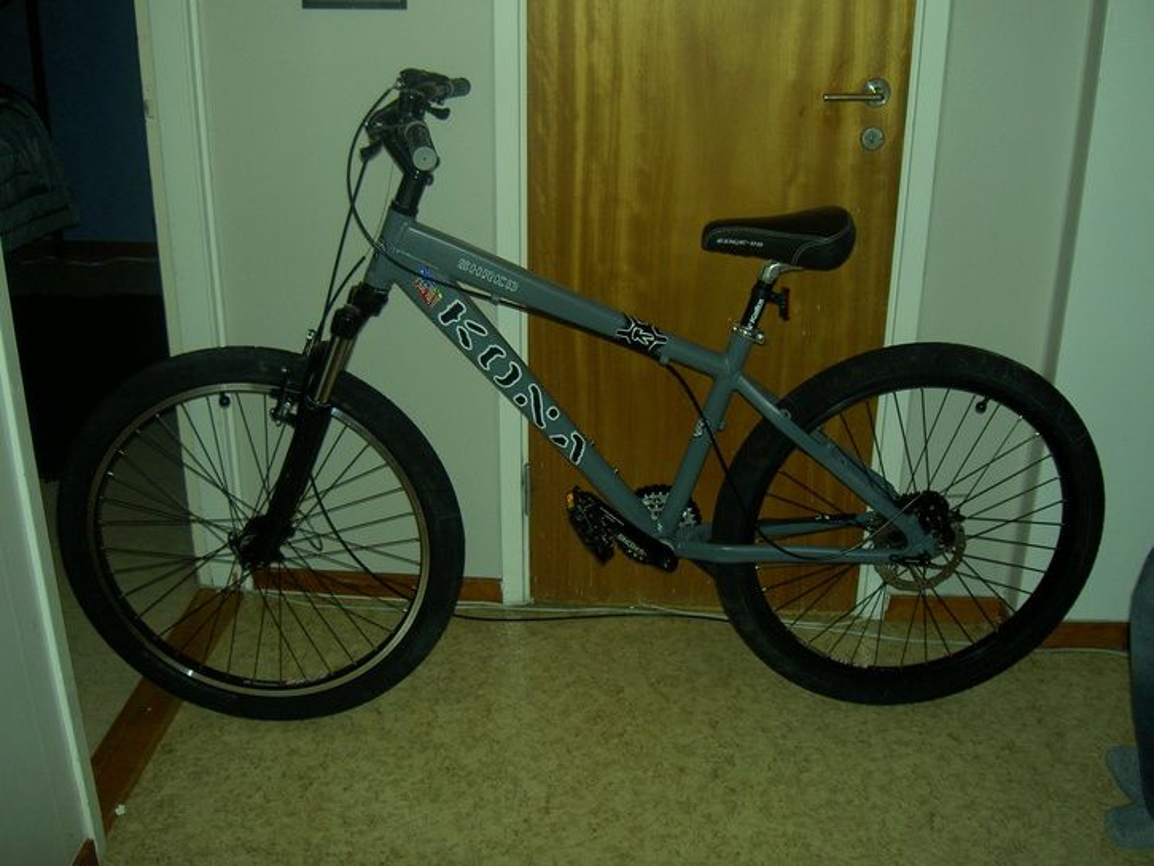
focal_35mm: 39
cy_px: 433
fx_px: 1300
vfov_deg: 36.8
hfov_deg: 47.9
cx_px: 577
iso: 100
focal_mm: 8
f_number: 2.8
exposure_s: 1/125
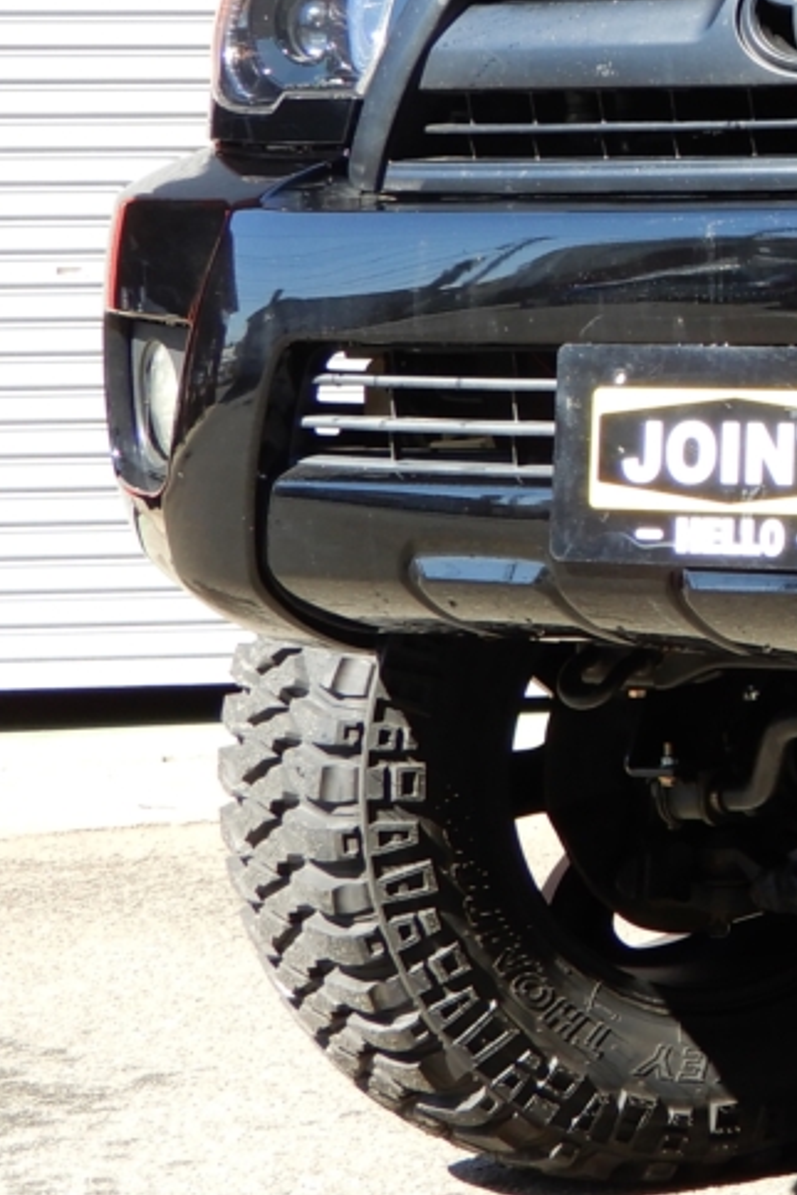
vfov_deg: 16.4
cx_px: 1507
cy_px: 252
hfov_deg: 10.3
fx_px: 4118
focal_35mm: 124
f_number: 4
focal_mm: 8
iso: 80
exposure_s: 1/125
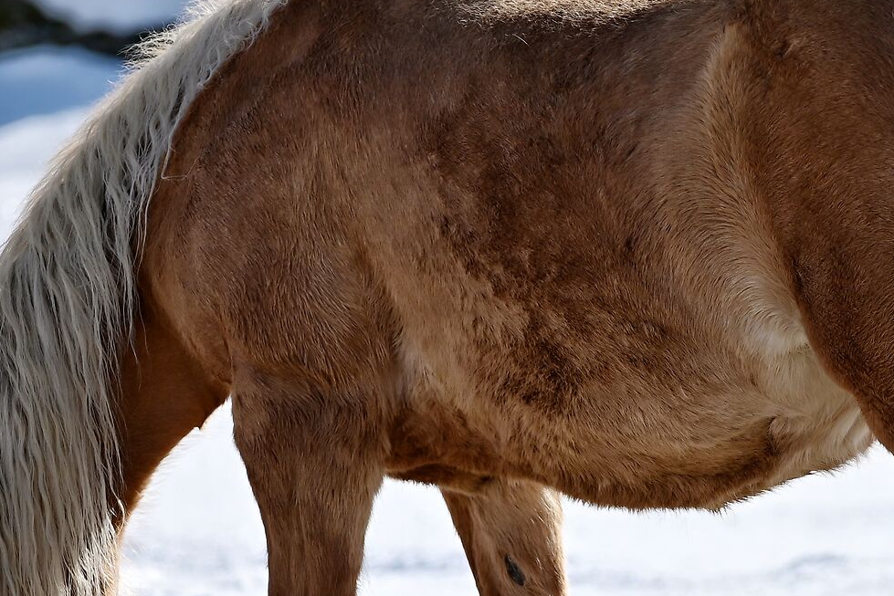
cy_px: 484
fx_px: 15820
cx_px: 613
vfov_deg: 2.2
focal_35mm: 637
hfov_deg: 3.2
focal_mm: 260
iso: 100
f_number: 5.6
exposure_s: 1/800
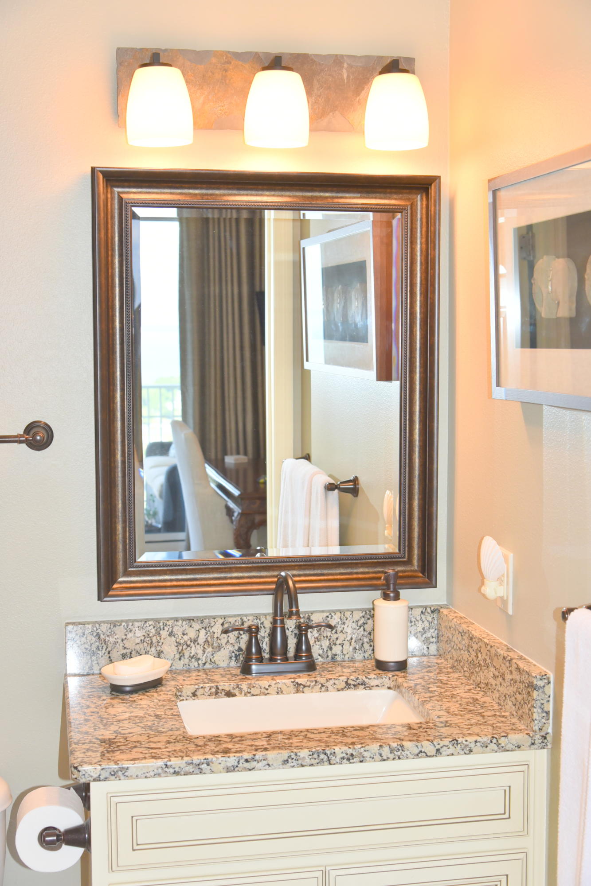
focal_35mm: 50
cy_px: 443
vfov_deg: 39.6
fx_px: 1231
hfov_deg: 27.0
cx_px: 296
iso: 800
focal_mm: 50
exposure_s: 1/125
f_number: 5.6
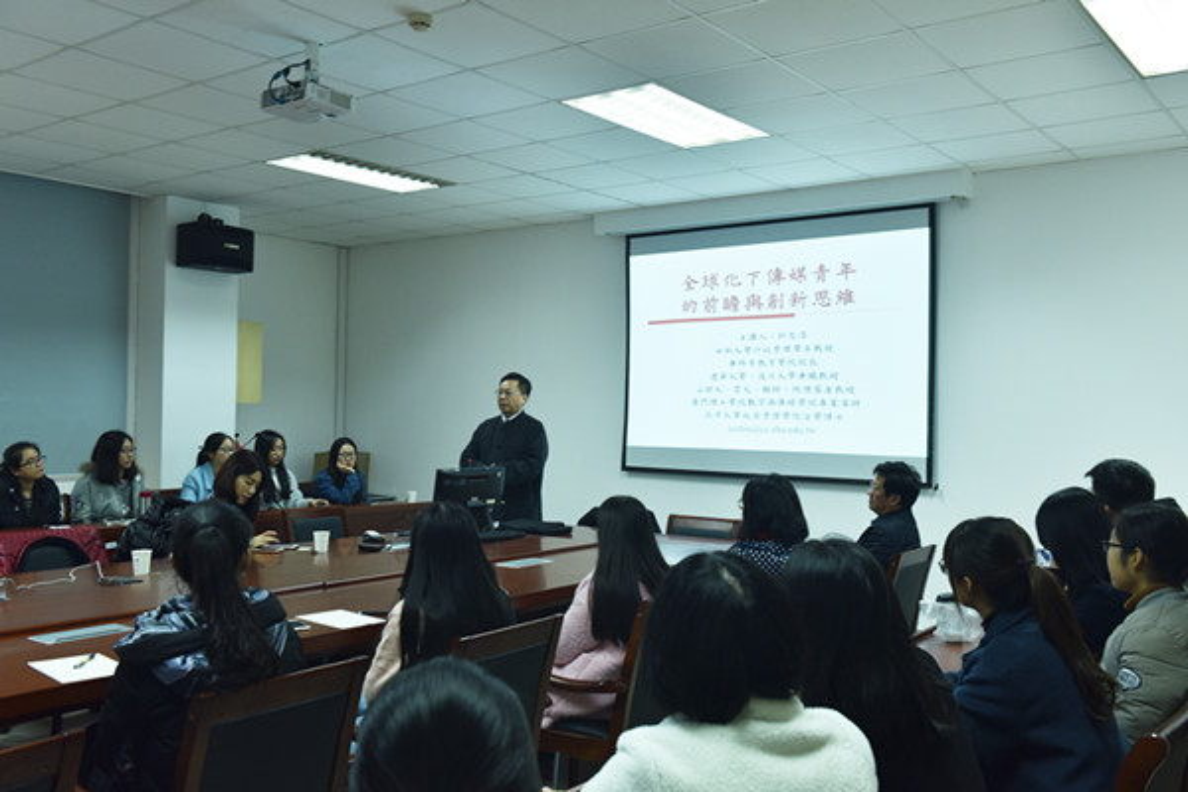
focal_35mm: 32
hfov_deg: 58.7
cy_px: 396
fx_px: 1056
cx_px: 594
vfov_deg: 41.1
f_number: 7.1
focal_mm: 32
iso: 640
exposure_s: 1/40
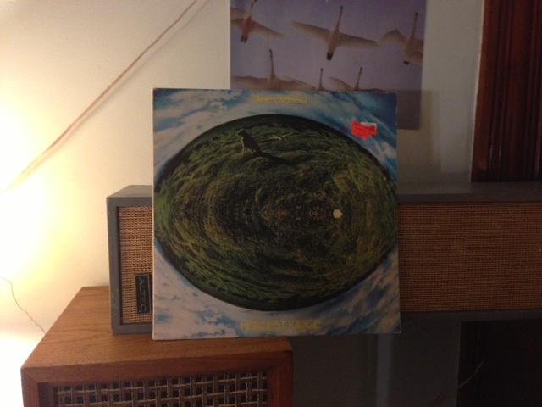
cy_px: 204
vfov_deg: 42.9
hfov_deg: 55.4
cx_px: 271
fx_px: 517
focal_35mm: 33
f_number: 2.4
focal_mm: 4.13
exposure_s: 1/20
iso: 400
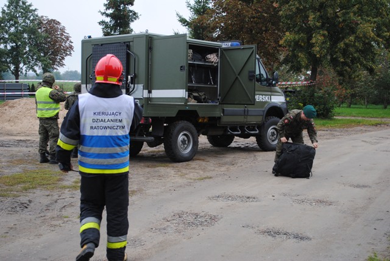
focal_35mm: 54
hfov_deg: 36.8
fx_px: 586
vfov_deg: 25.1
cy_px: 130
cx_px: 195
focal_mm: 36
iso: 200
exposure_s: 1/100
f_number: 5
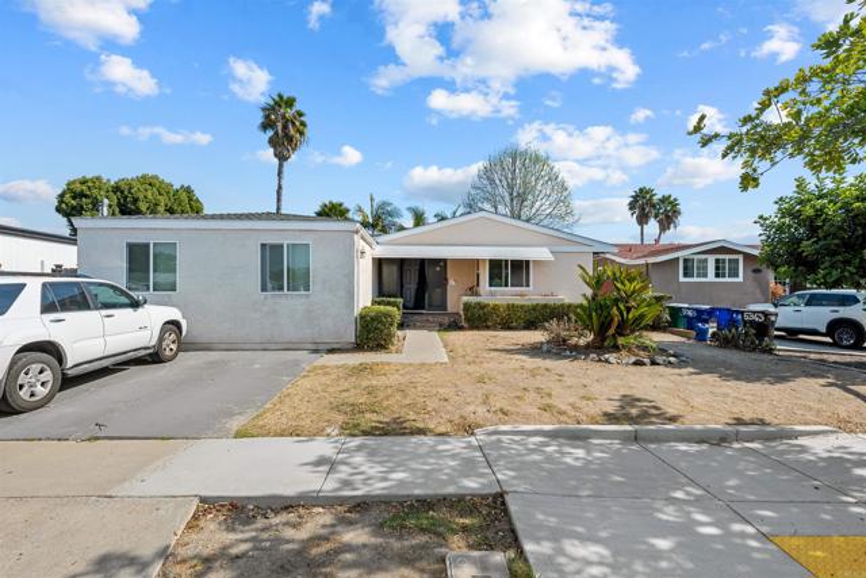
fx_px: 397
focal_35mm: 16
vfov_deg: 72.1
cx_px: 433
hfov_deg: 95.0
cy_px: 289
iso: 100
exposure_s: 1/100
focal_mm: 16.5
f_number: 8
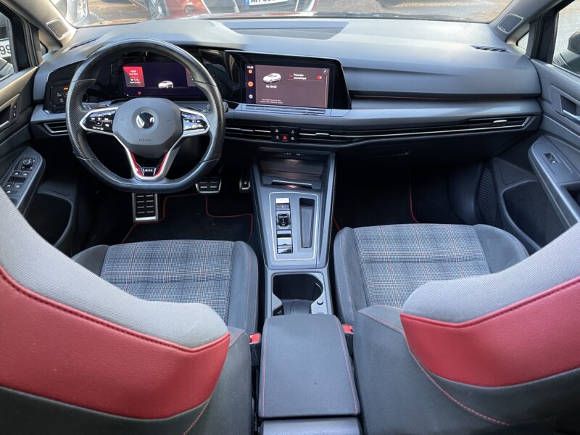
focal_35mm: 26
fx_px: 436
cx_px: 290
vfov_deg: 53.1
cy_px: 218
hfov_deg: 67.3
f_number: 1.6
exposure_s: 1/60
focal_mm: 4.2
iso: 250
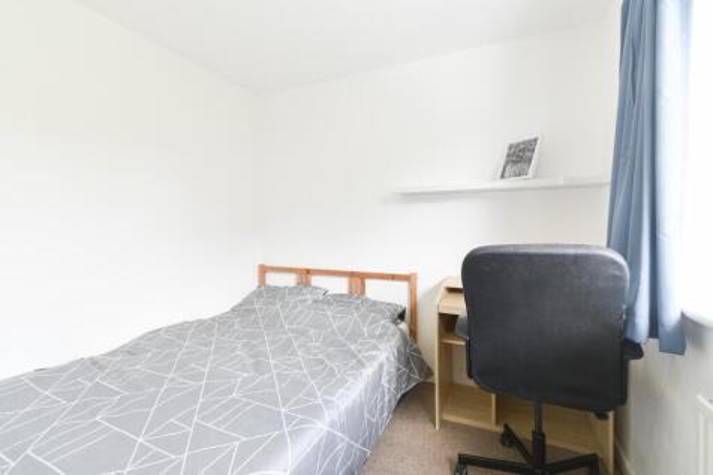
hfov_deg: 100.4
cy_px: 238
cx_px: 356
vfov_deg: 77.3
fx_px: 297
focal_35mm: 15
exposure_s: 1/13
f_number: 8
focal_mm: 10
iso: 200
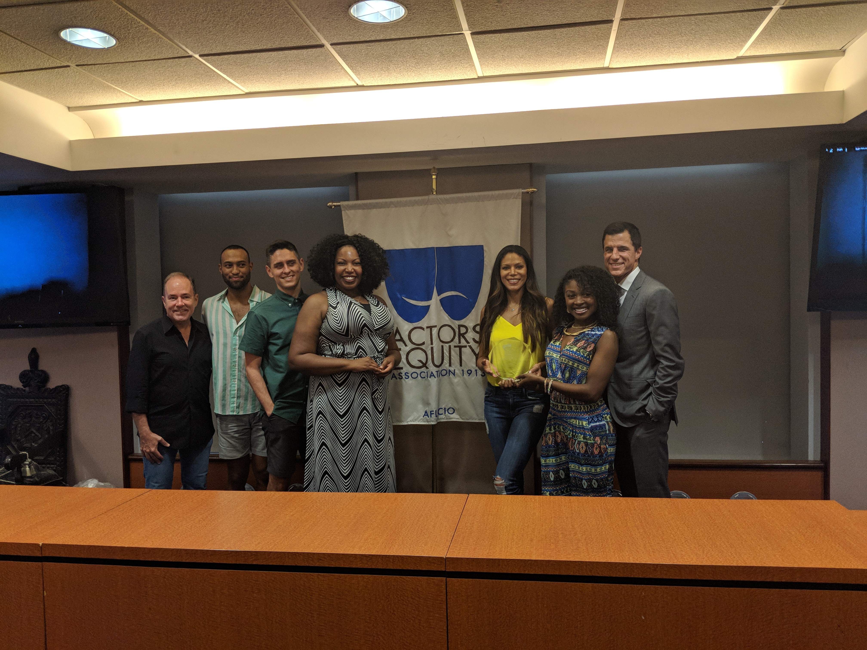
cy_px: 325
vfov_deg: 51.4
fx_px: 676
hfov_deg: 65.3
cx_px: 434
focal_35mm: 27
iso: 134
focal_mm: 4.44
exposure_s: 1/120
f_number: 1.8
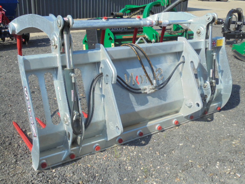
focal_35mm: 38
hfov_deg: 49.0
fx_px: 269
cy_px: 92
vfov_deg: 37.7
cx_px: 122
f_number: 4.2
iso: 100
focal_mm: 6.9
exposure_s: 1/800
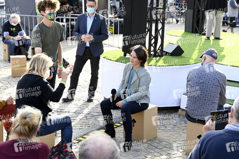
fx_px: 411
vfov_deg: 21.9
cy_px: 80
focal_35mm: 62
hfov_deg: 32.4
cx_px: 120
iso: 1600
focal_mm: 62
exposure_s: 1/800
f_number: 6.3
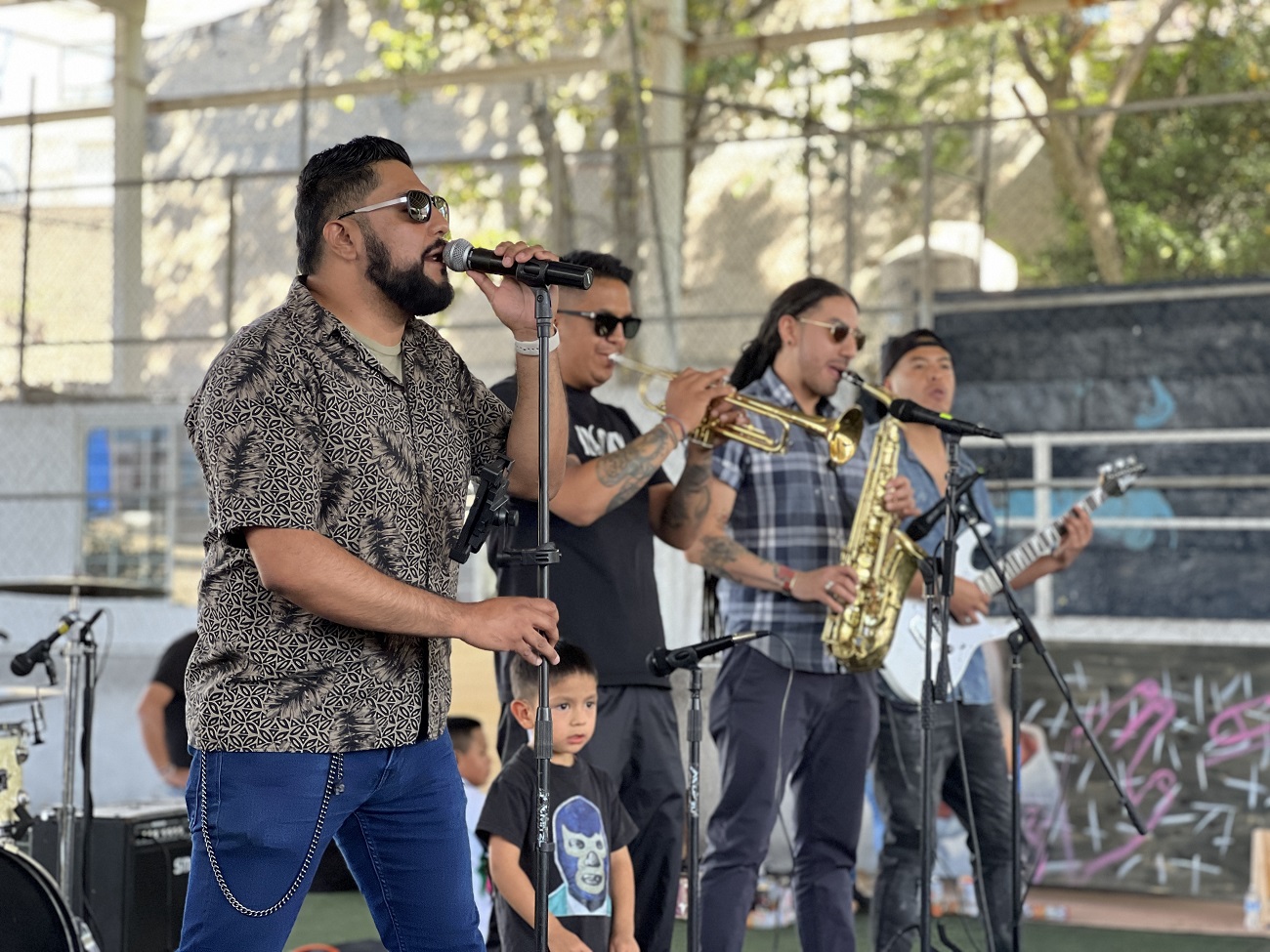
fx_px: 2825
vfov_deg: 19.1
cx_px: 635
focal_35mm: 77
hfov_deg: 25.3
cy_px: 476
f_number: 2.8
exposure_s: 1/121
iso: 200
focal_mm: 9
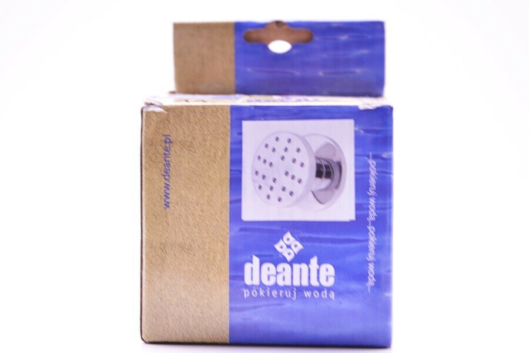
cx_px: 264
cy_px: 176
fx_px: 992
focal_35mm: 68
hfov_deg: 29.9
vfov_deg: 20.2
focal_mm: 45
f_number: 4.8
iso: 400
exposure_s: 1/60
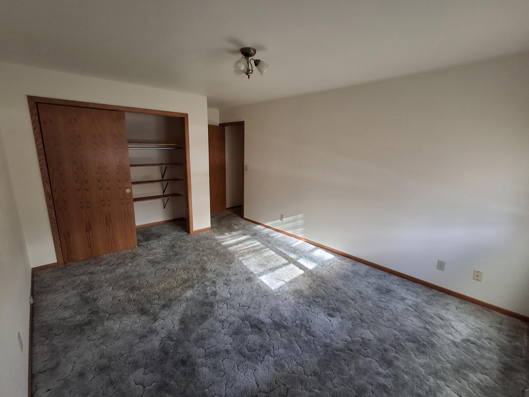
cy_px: 198
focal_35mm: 16
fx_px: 245
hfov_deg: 94.5
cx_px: 264
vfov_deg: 78.1
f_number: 2.2
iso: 100
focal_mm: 1.64
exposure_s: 1/40
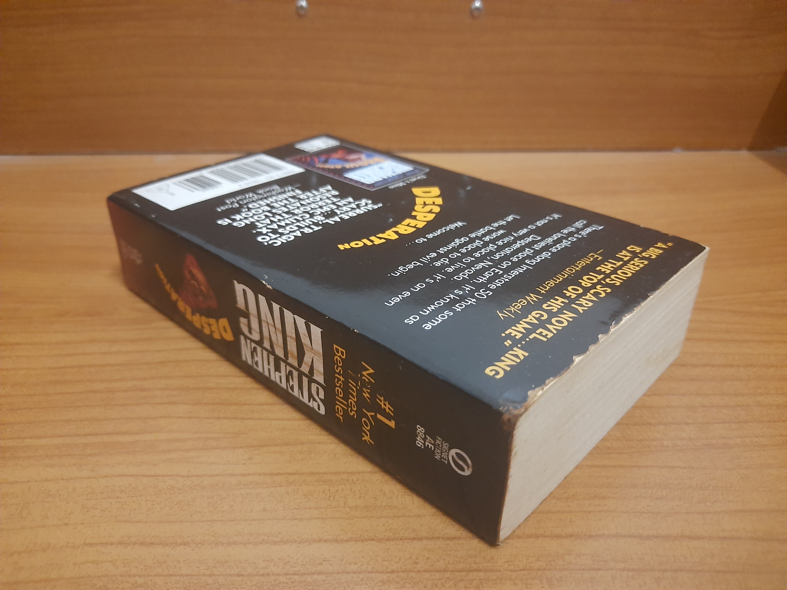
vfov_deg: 54.9
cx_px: 394
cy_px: 295
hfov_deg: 69.4
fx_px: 568
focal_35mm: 25
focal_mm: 4.6
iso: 800
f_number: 2
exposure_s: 1/20
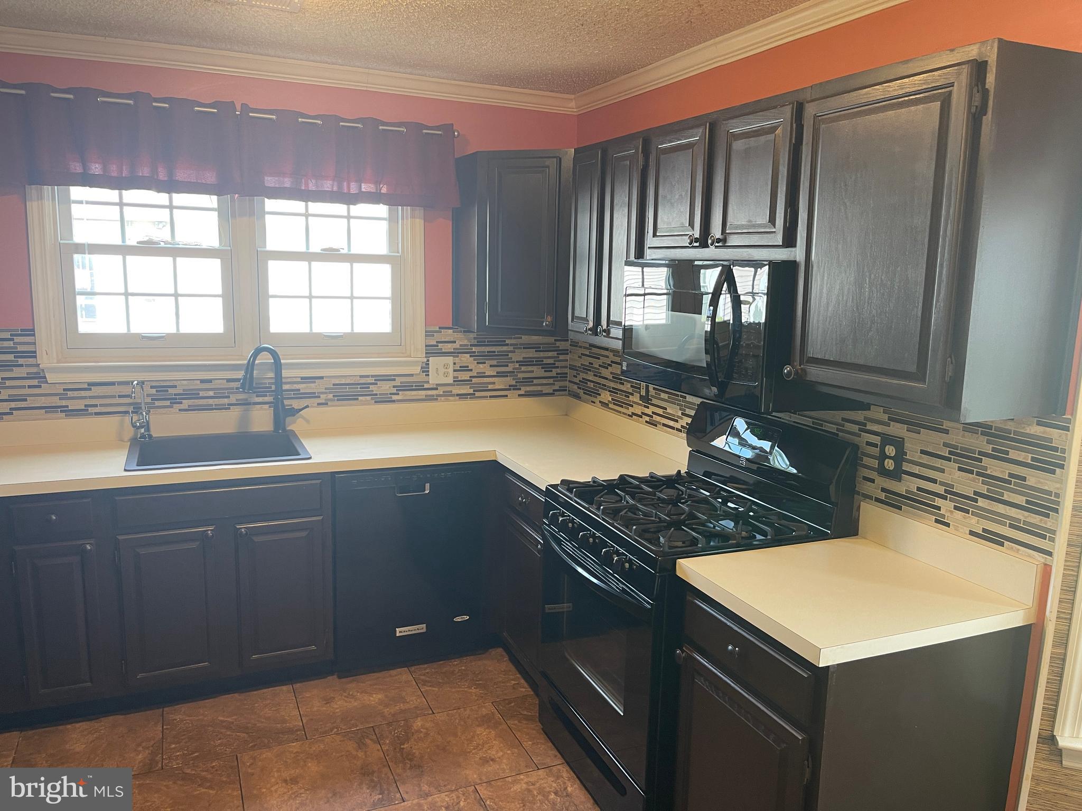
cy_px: 406
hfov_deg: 69.4
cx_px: 541
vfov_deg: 54.9
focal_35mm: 25
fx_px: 781
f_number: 1.6
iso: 80
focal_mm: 5.1
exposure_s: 1/60
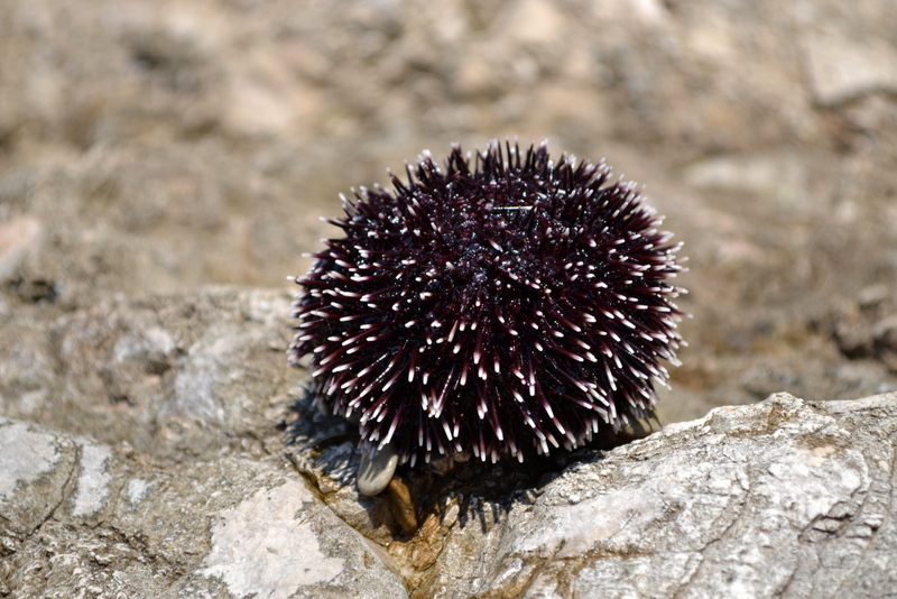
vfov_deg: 16.6
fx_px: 2056
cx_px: 448
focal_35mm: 82
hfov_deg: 24.6
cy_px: 300
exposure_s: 1/320
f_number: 6.3
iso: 100
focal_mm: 55
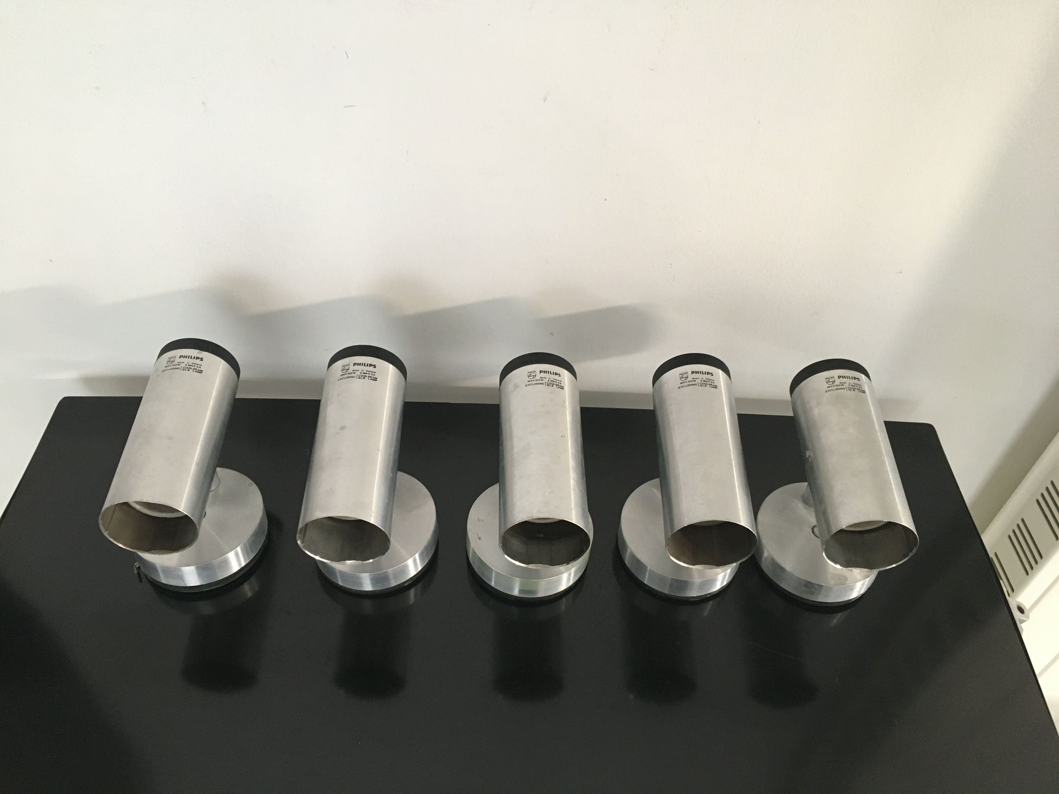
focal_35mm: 29
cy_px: 397
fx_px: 887
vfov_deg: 48.2
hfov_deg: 61.7
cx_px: 530
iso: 160
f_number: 2.2
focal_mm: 4.15
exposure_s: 1/33
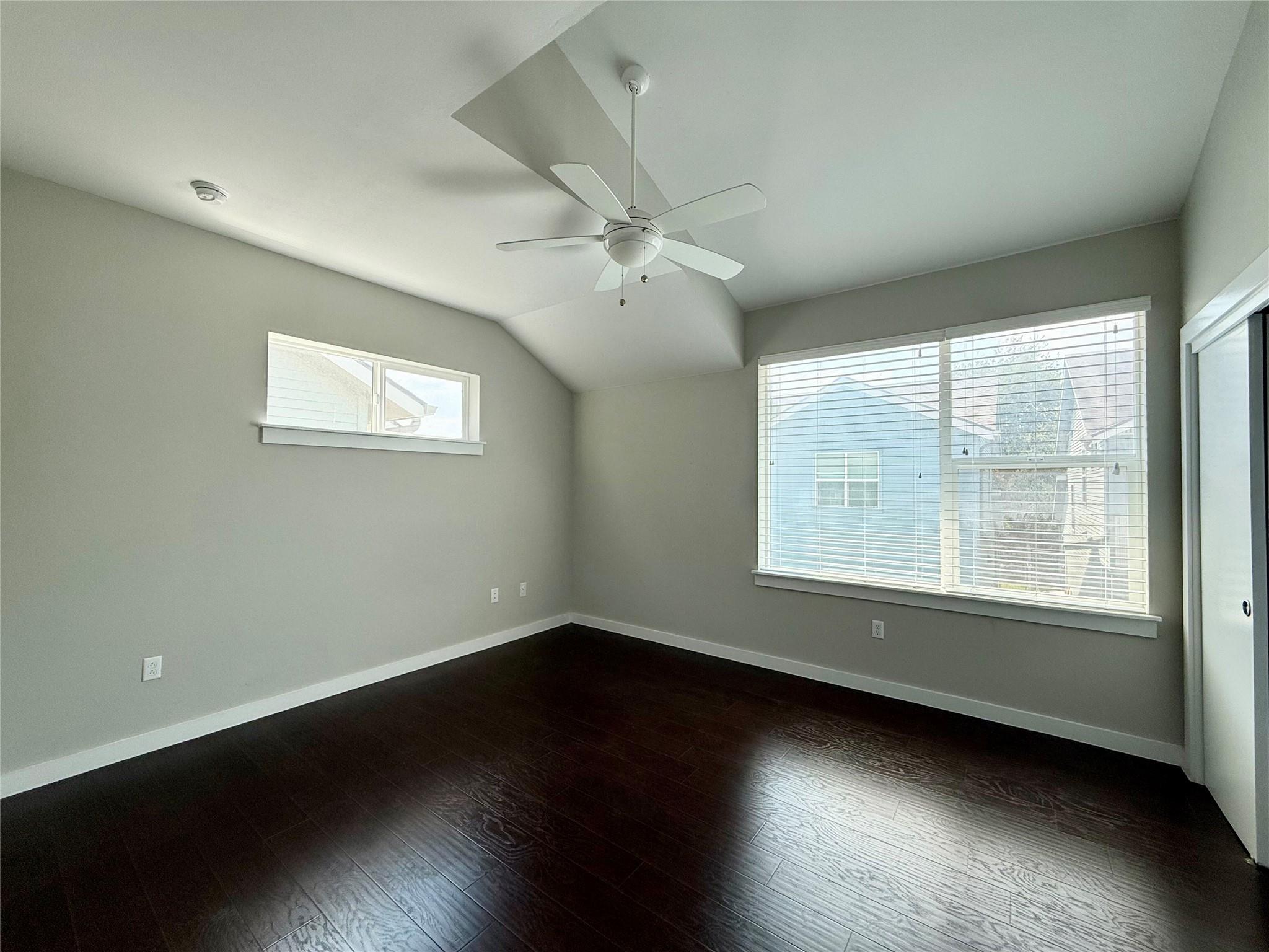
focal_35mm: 14
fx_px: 513
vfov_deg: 85.7
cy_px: 476
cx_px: 634
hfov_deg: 102.1
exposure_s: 1/235
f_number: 2.2
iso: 64
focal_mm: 2.22
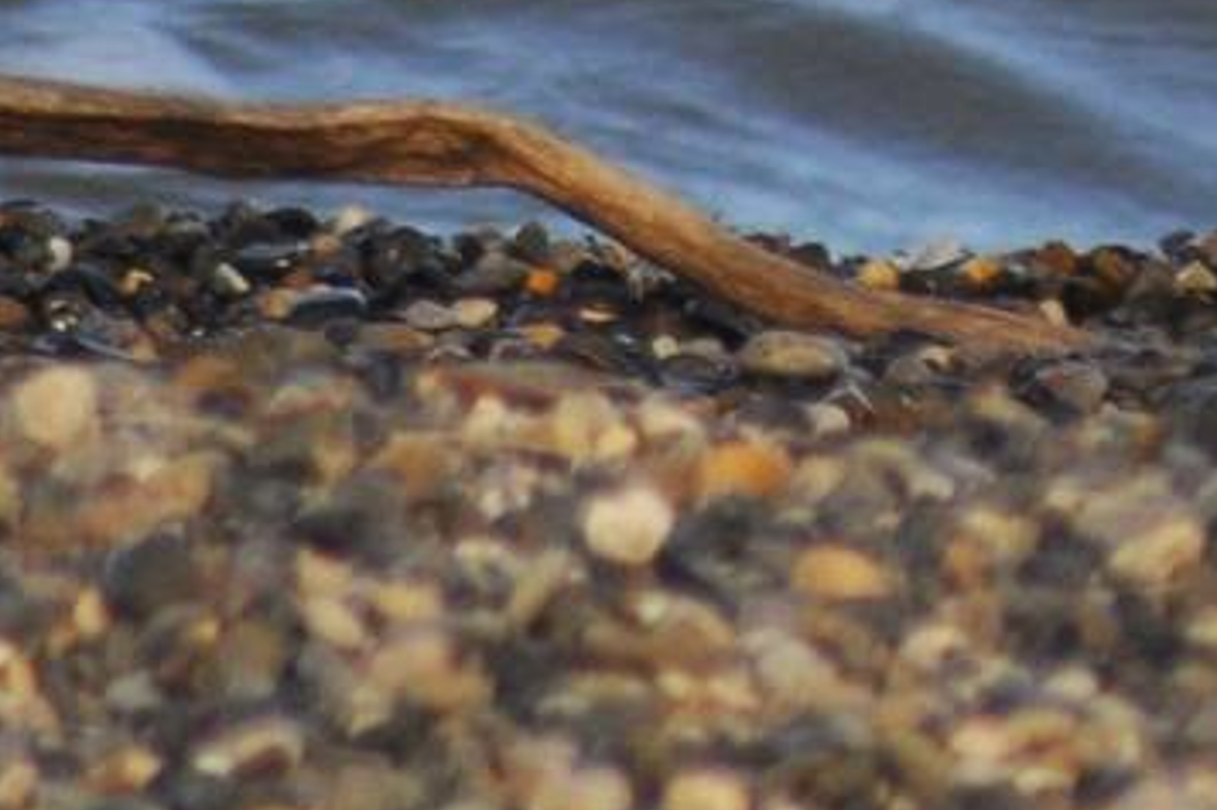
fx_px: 68252
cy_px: -860
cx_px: 1173
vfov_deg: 0.7
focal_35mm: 2020
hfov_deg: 1.0
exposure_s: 1/1000
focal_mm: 300
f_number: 5.6
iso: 400
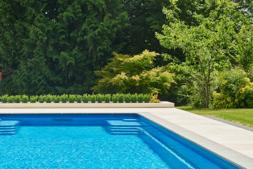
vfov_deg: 16.4
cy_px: 89
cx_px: 63
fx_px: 583
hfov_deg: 24.2
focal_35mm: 83
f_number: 8
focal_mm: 44
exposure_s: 1/200
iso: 250
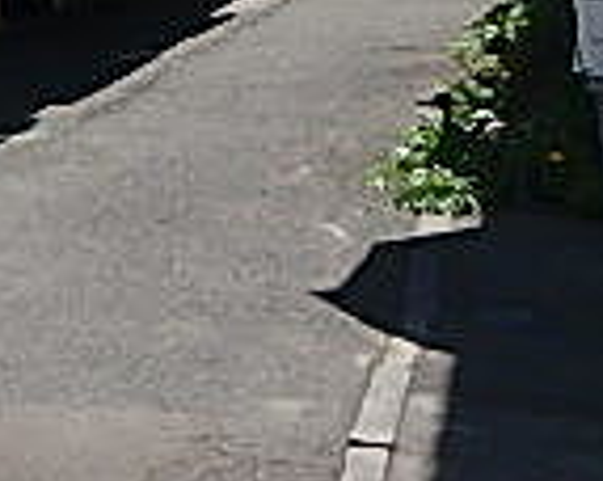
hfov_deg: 16.9
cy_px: -523
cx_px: -514
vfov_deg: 13.8
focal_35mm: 92
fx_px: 1640
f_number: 3.5
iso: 125
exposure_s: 1/800
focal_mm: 3.7
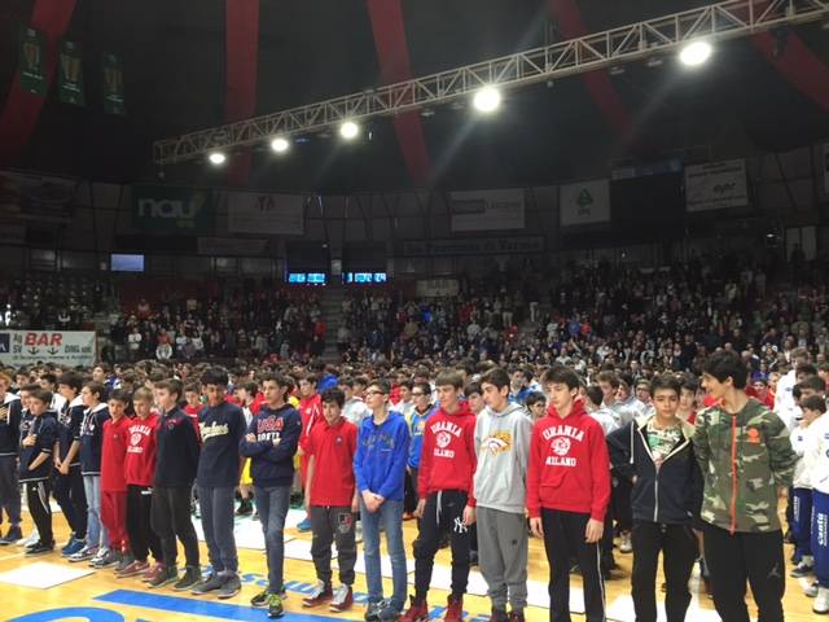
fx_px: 695
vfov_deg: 48.2
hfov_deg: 61.7
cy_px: 311
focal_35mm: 29
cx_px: 414
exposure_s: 1/30
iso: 125
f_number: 2.2
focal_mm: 4.15
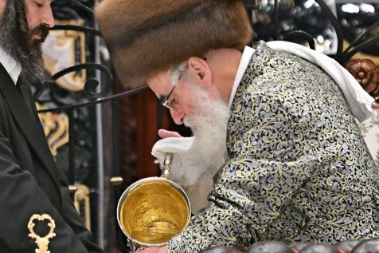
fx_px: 6798
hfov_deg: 3.2
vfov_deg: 2.1
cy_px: 98
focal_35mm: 646
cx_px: 174
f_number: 2.8
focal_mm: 200
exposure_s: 1/640
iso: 400
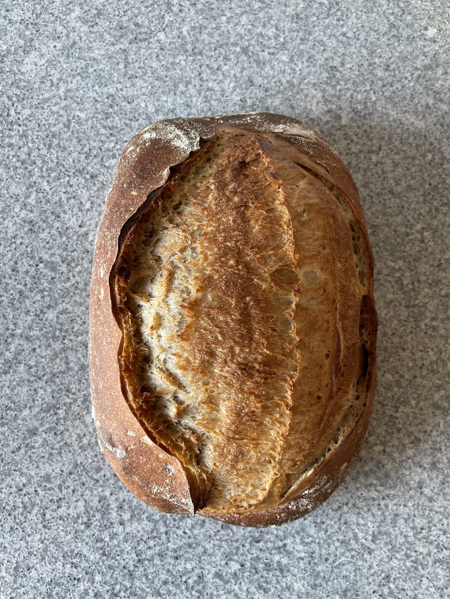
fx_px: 451
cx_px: 225
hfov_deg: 53.1
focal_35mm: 26
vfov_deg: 67.3
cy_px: 300
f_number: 1.6
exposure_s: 1/60
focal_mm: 4.2
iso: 160
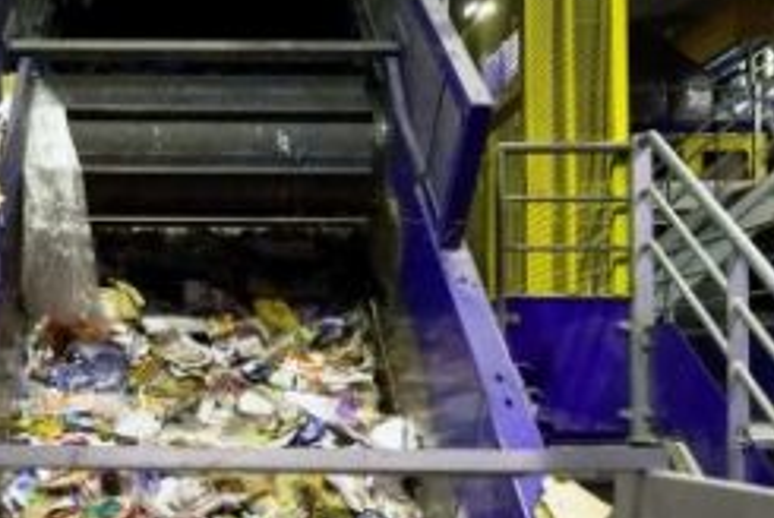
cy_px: 406
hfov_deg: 41.0
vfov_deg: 28.2
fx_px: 1012
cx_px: 221
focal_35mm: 47
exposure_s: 1/160
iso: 2500
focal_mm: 15
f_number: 3.5
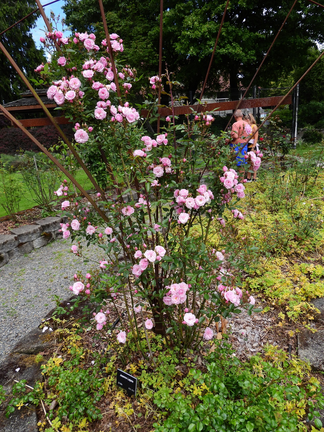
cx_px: 162
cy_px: 216
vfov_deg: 71.6
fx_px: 300
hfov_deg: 56.8
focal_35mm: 24
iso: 100
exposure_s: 1/1000
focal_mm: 4.3
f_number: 2.8
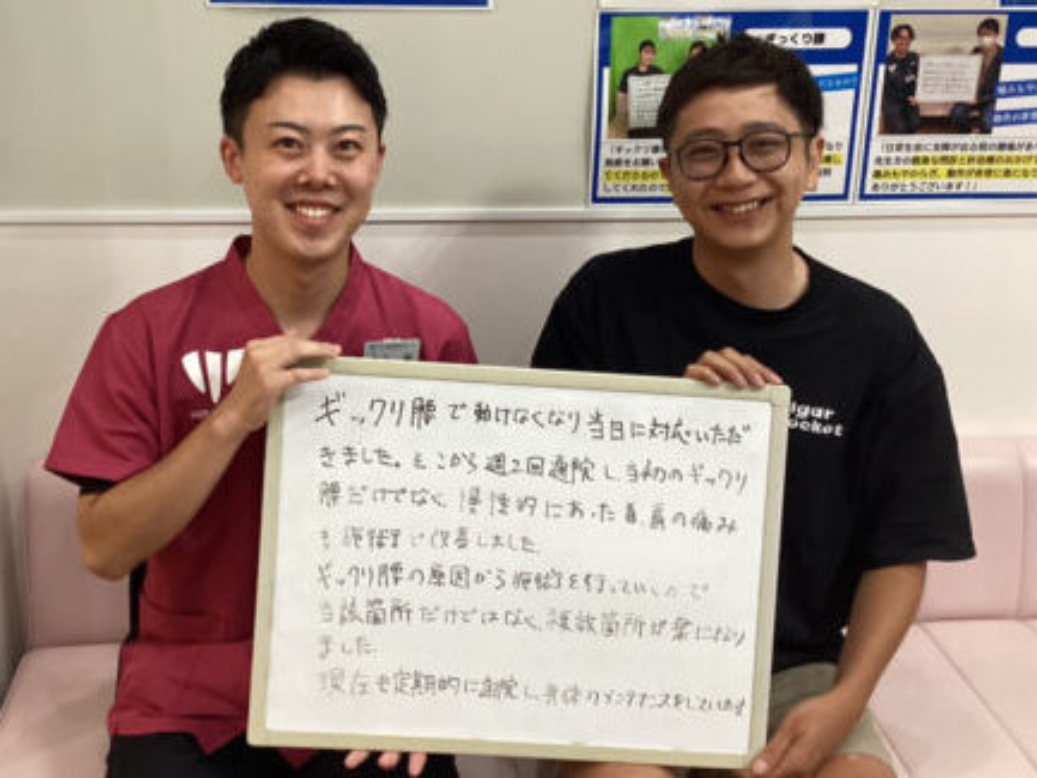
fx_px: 929
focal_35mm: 31
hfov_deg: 58.3
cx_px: 518
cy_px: 389
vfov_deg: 45.5
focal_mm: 3.3
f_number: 2.4
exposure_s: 1/60
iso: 160
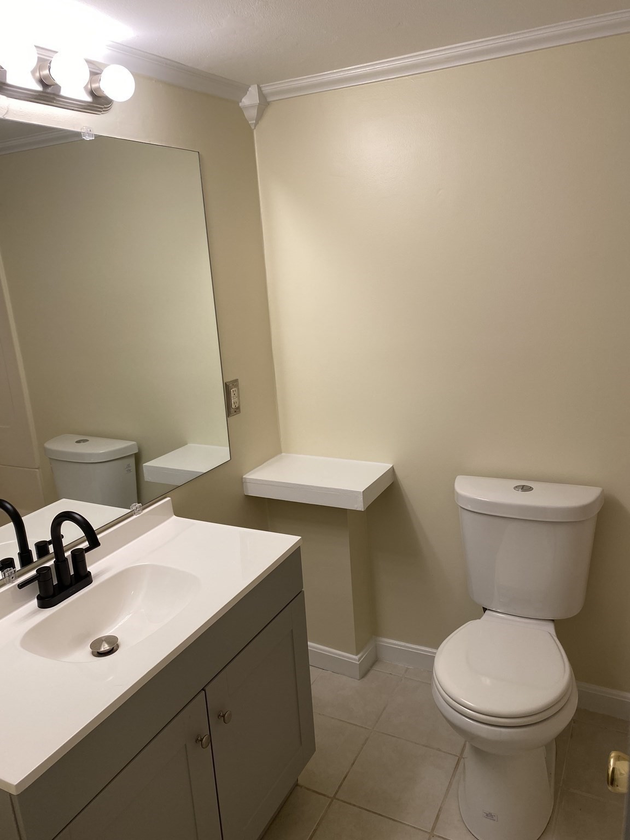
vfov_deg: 67.3
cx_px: 315
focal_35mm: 26
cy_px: 420
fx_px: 631
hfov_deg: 53.1
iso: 64
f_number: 1.8
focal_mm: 4.25
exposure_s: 1/120
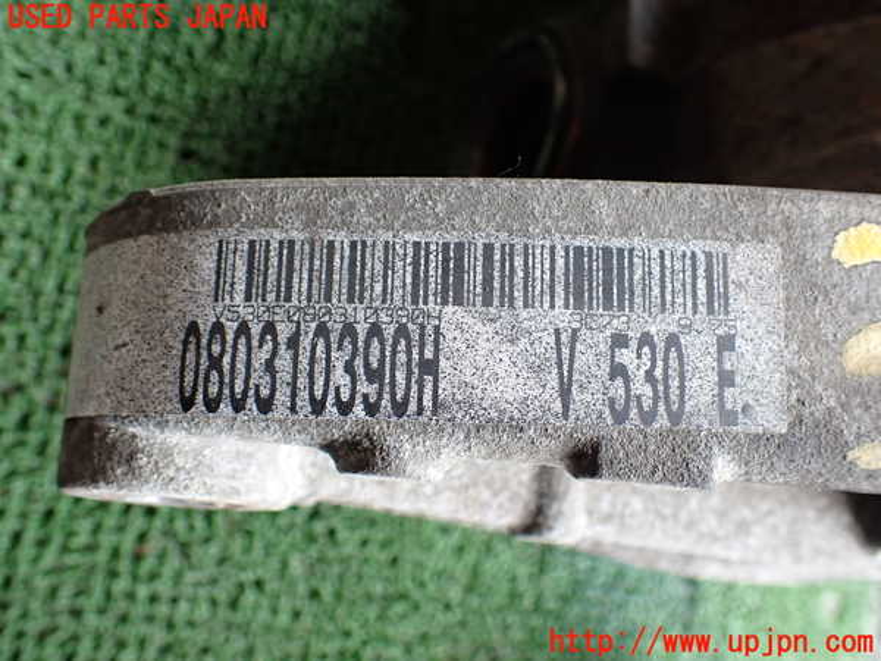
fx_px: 764
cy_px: 330
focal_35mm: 30
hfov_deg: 60.0
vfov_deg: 46.8
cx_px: 440
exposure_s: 1/125
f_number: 2.3
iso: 400
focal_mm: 5.4
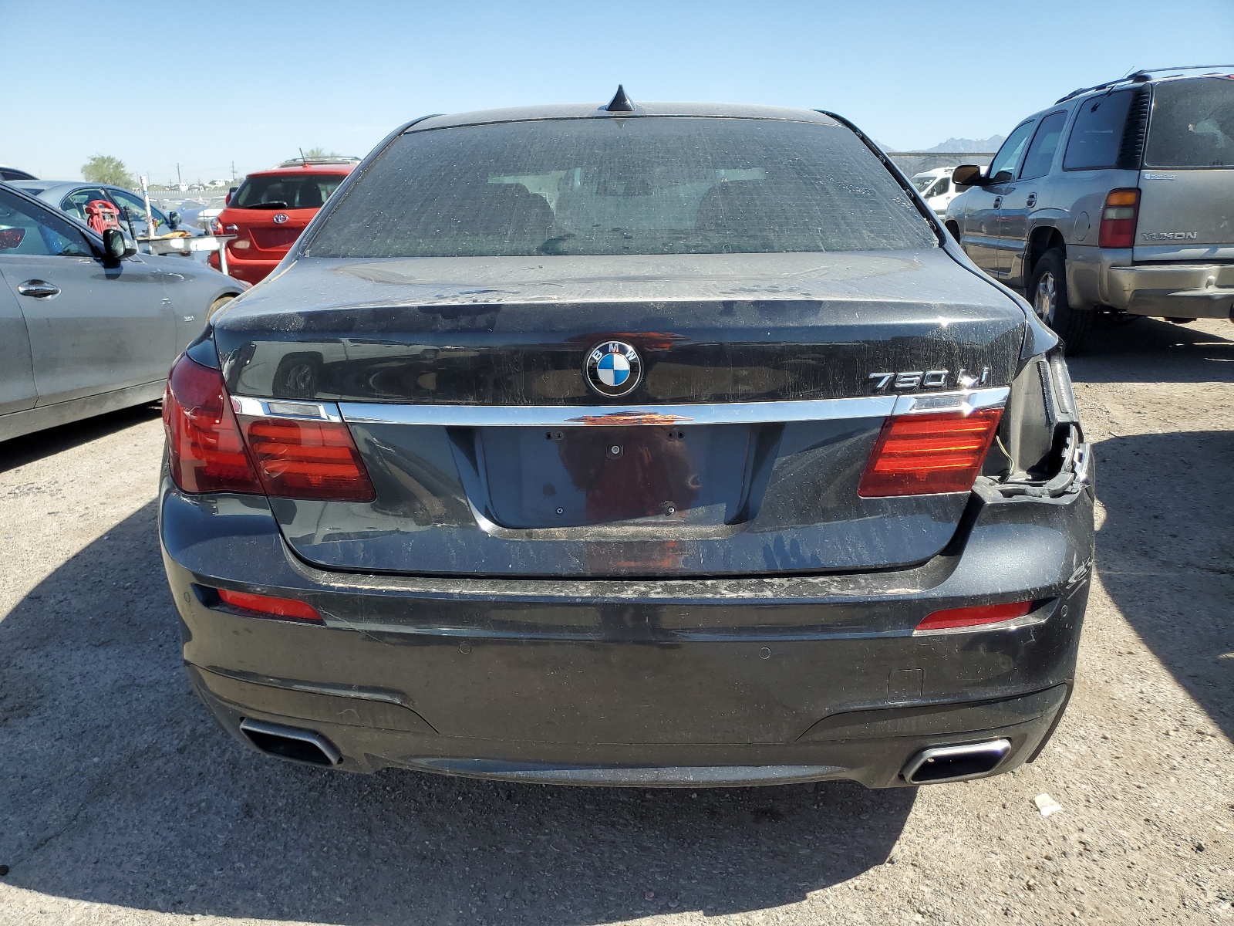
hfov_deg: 67.3
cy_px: 463
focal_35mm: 26
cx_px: 617
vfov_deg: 53.1
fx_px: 927
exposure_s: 1/2000
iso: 50
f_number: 1.5
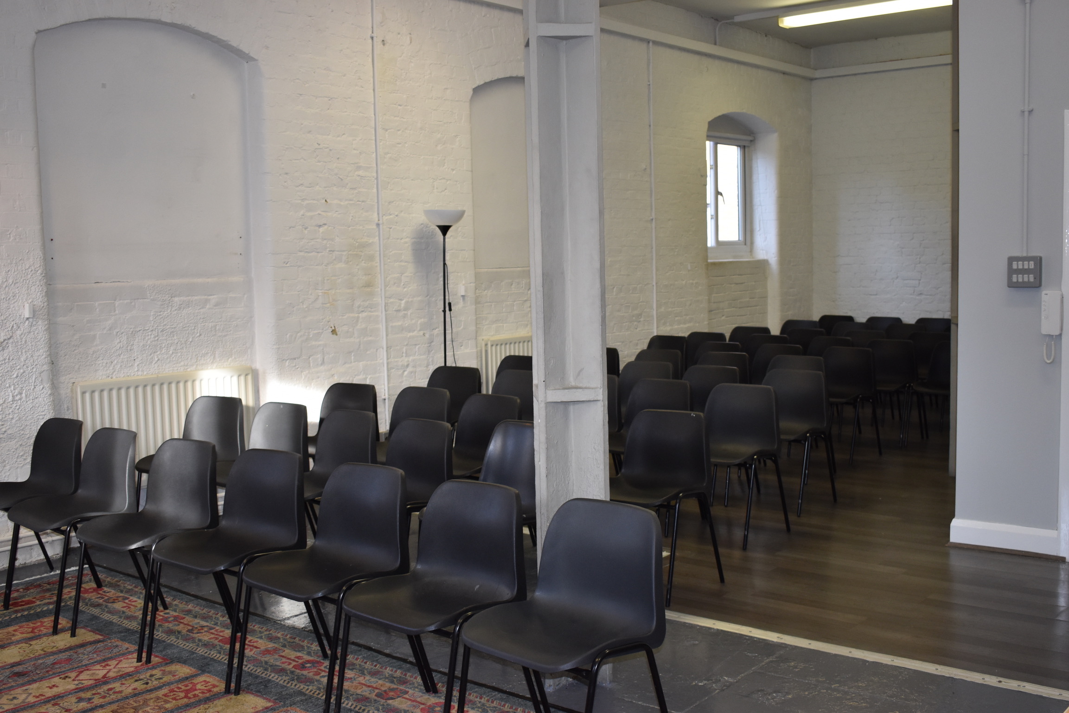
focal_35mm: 38
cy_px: 356
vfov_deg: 35.5
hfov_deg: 51.3
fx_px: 1114
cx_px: 534
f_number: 4
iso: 800
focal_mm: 25
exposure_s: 1/160
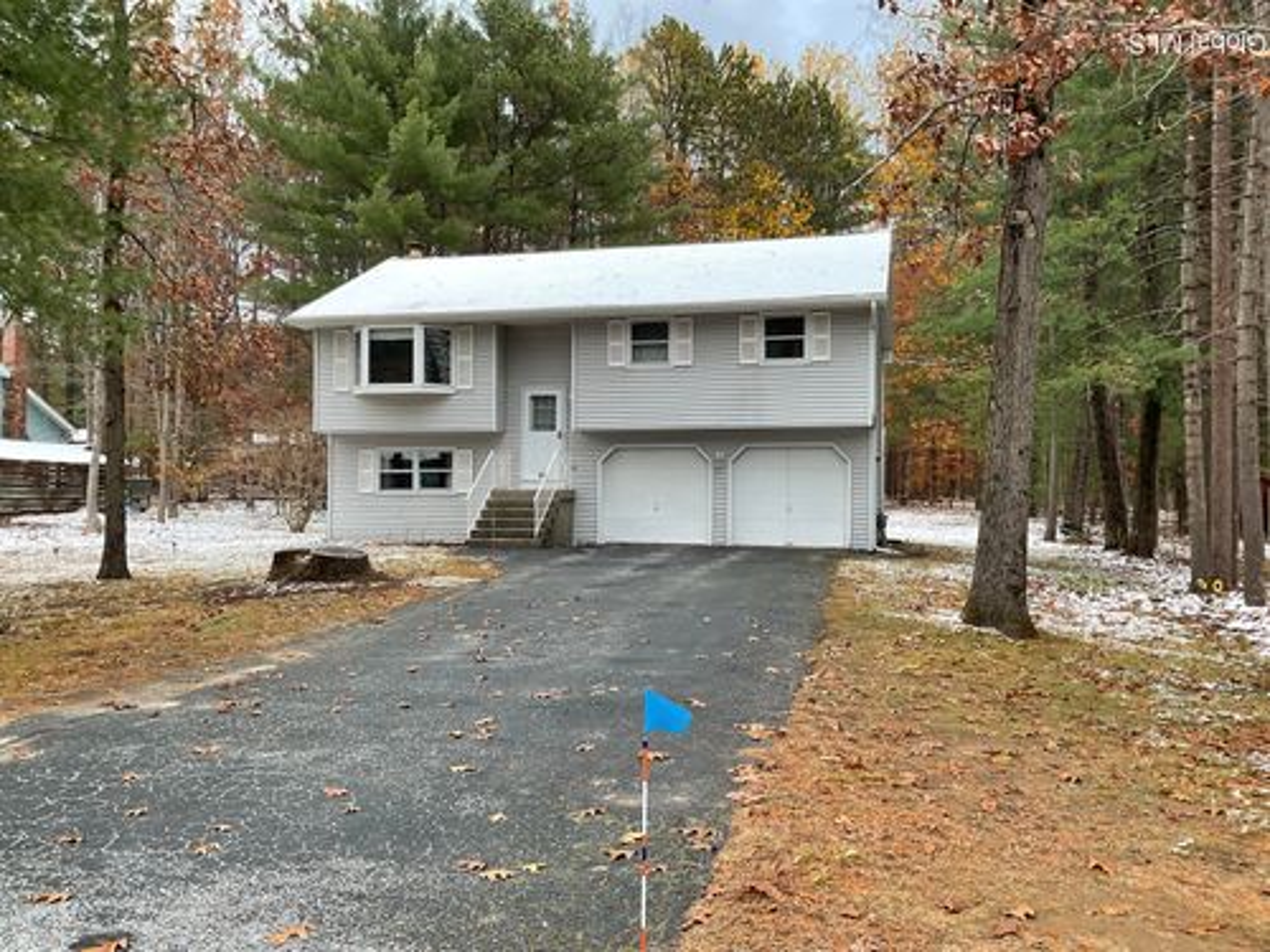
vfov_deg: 48.2
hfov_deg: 61.7
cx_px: 635
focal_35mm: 29
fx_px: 1064
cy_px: 476
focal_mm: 3
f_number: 1.8
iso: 40
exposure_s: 1/120
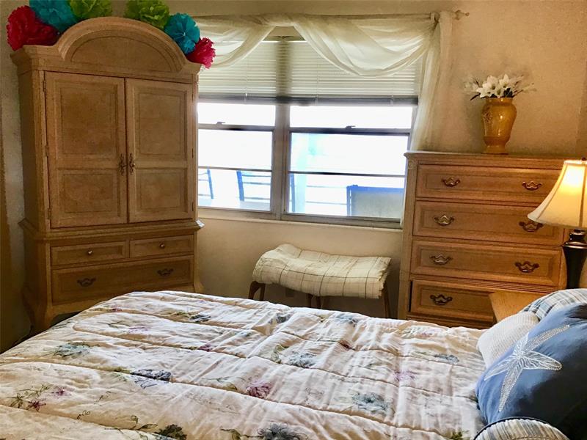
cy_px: 220
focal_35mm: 31
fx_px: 526
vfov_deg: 45.4
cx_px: 294
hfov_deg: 58.4
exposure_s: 1/30
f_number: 2.4
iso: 25
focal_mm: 3.3
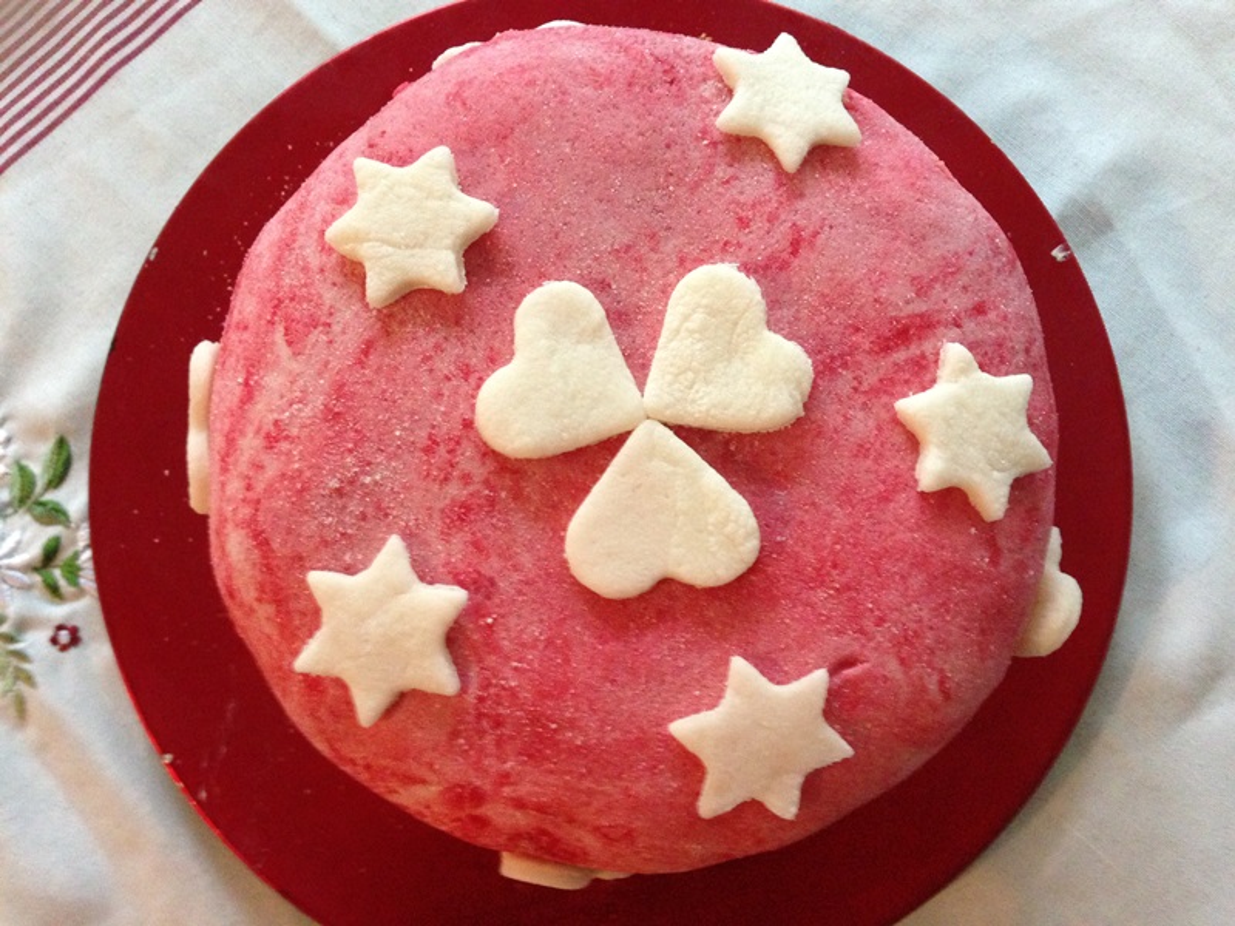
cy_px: 463
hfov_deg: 55.4
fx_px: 1177
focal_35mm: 33
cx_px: 618
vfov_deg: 42.9
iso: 400
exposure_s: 1/20
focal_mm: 4.13
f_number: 2.4
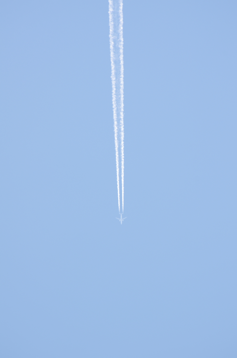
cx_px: 118
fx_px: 4463
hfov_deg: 3.0
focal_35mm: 450
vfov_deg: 4.6
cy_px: 179
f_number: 8
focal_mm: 300
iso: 100
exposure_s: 1/125
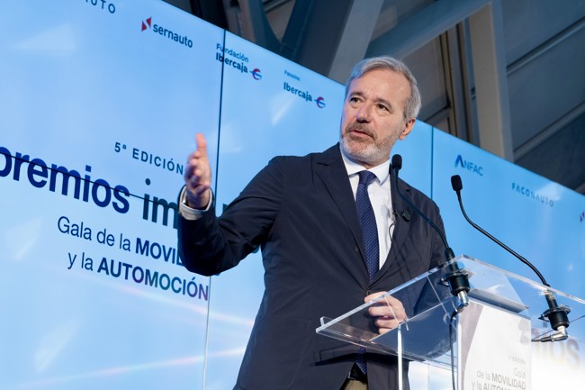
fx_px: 1462
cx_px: 292
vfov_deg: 15.2
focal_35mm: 90
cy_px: 195
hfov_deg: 22.6
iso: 2000
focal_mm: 90
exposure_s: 1/160
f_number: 8
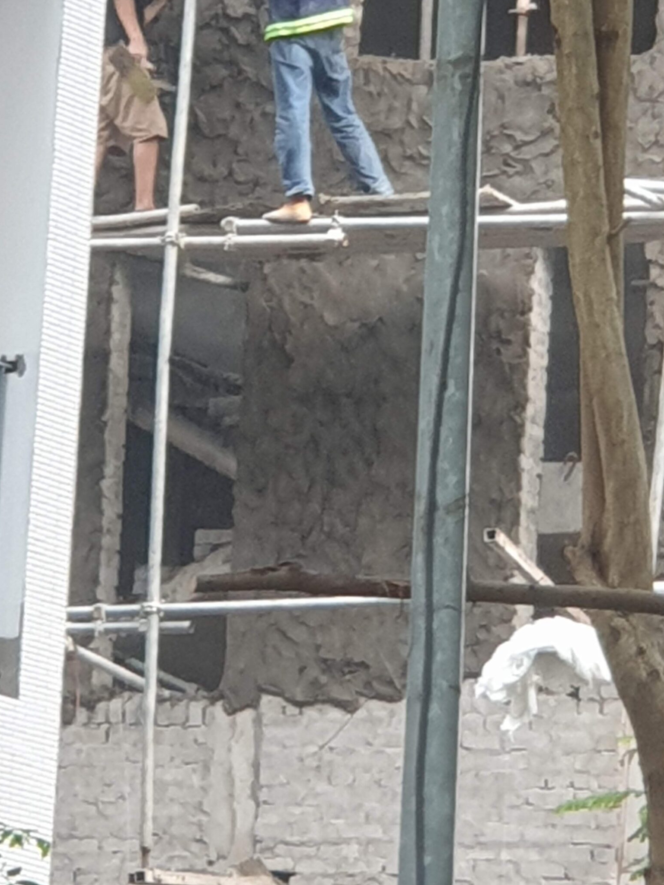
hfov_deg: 22.5
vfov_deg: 29.7
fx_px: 1662
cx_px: 406
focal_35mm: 65
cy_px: 336
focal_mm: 6
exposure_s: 1/30
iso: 100
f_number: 2.4
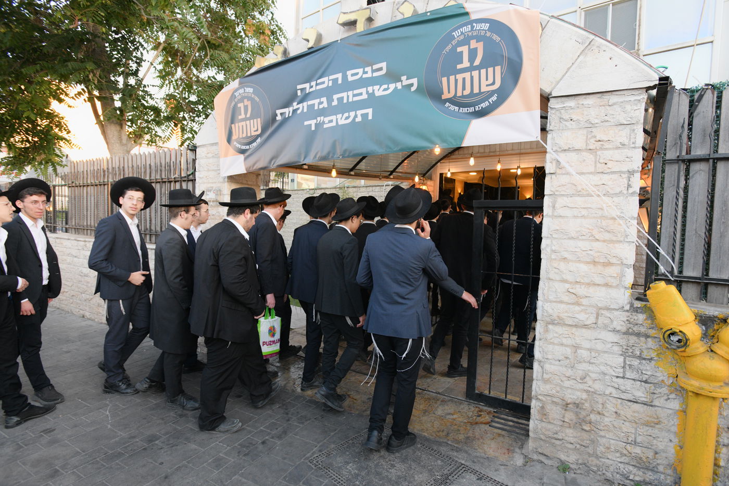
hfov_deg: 86.9
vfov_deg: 64.5
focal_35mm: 19
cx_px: 364
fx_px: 385
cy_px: 243
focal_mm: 19
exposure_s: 1/250
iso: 1600
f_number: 5.6
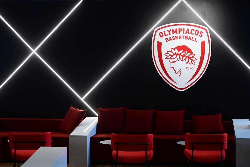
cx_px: 130
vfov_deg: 17.5
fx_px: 542
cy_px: 91
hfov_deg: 26.0
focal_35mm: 78
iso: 3200
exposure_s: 1/400
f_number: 2.8
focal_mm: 70
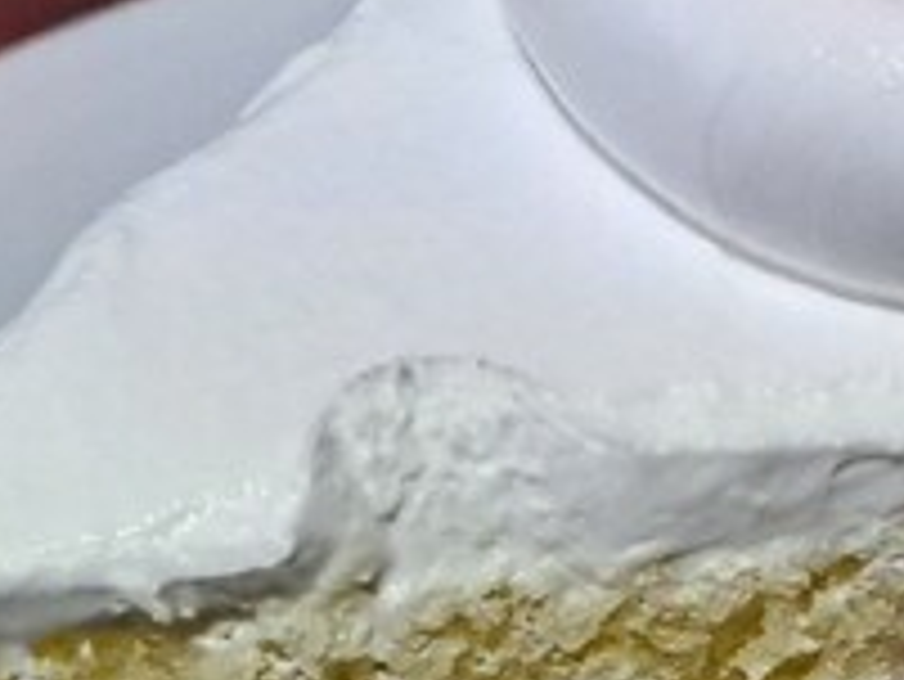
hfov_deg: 17.3
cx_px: 846
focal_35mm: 112
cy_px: 502
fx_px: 2927
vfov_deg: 13.2
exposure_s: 1/33
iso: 320
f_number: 2
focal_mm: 4.6
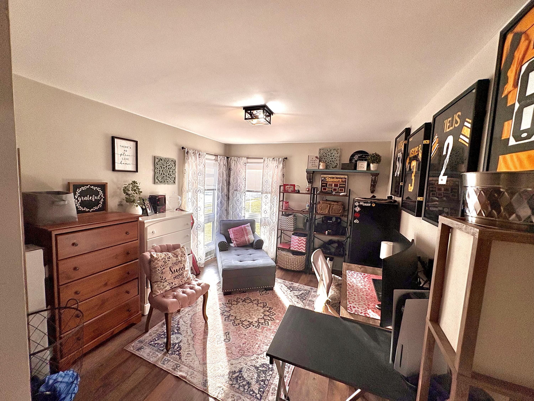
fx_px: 216
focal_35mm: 14
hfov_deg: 102.1
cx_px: 267
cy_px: 200
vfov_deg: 85.7
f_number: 2.2
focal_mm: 2.22
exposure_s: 1/136
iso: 80
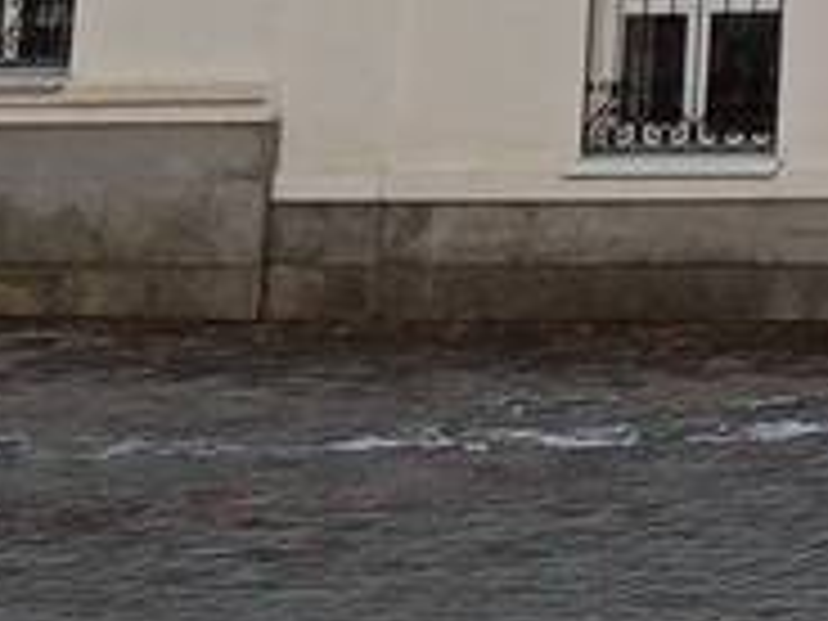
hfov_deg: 10.3
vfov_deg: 7.6
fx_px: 4066
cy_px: -1256
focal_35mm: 170
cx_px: 1872
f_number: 1.8
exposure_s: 1/153
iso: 114
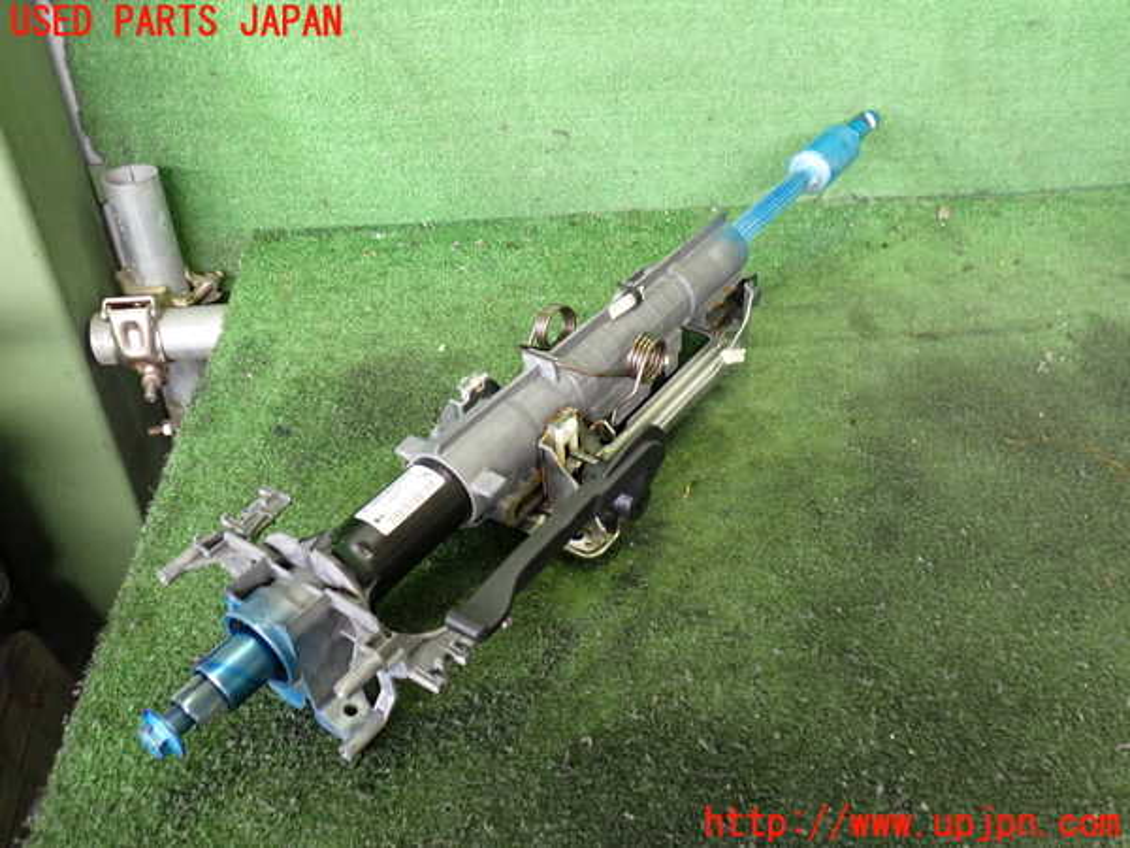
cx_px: 565
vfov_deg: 46.8
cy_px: 424
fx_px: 979
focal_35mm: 30
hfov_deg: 60.0
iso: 320
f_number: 2.3
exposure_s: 1/30
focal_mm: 5.4
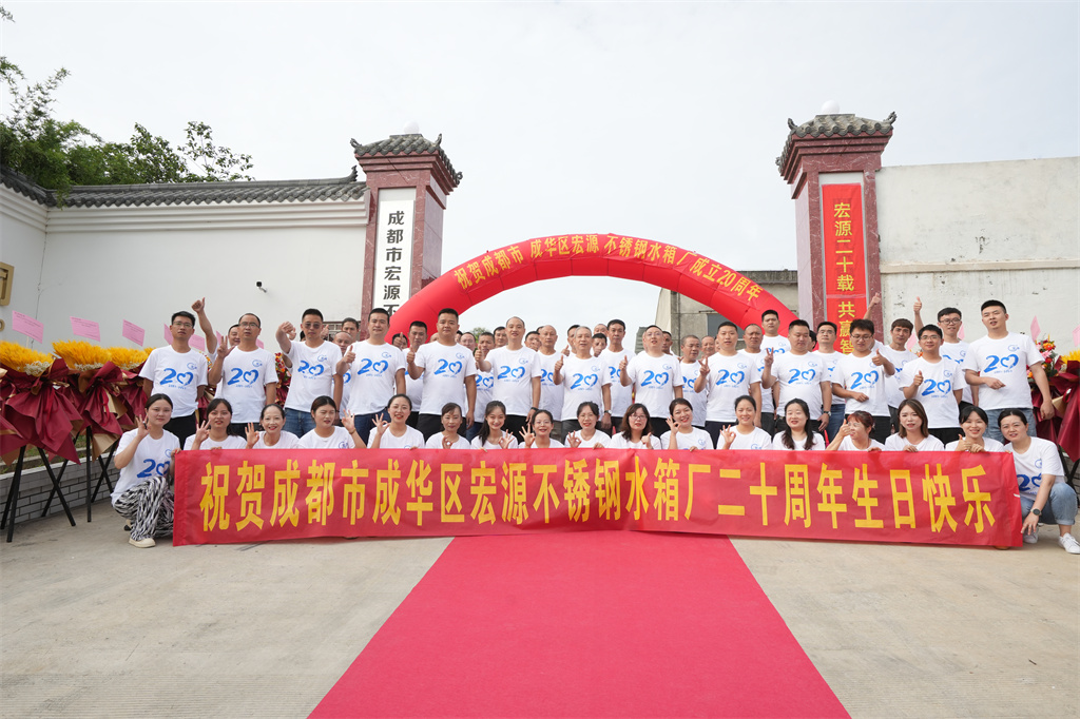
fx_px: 750
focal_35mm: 25
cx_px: 540
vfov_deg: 51.3
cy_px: 360
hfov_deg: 71.5
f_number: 8
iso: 250
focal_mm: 25
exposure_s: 1/250
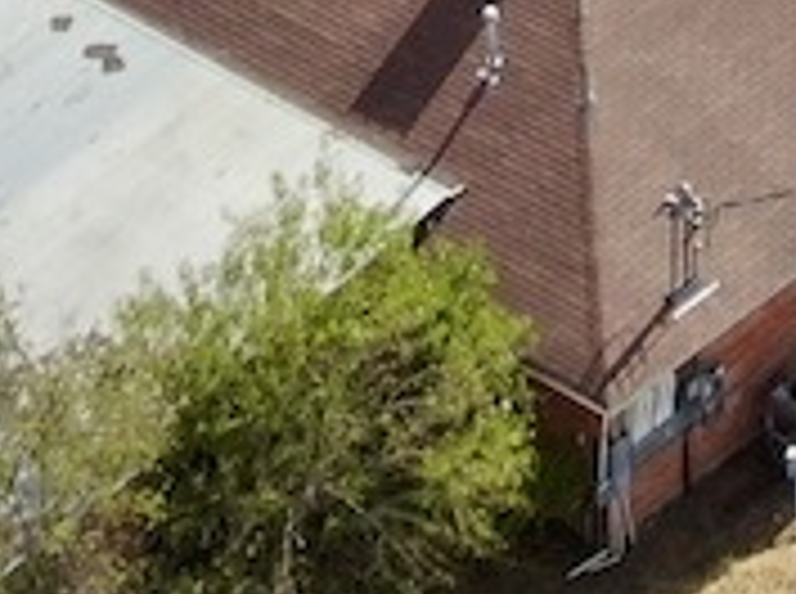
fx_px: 5324
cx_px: 706
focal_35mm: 232
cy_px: -1080
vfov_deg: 6.0
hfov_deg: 8.5
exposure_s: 1/800
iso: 100
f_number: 3.1
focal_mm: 5.45
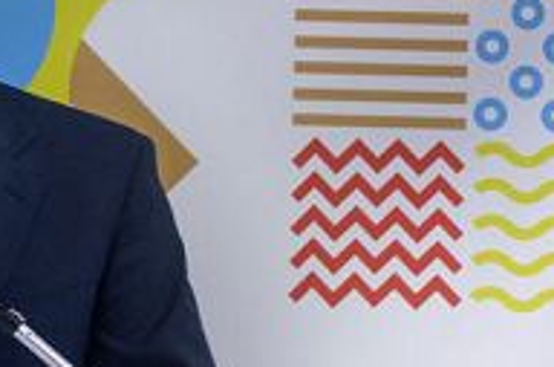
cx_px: -107
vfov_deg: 2.6
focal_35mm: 534
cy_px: 133
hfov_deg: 3.9
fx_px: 8197
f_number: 4
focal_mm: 200
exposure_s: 1/100
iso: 2500
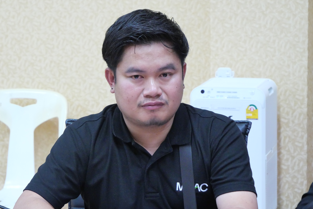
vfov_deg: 9.3
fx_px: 1288
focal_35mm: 148
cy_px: 118
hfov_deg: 13.9
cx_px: 146
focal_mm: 60
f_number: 5.6
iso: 3200
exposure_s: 1/25
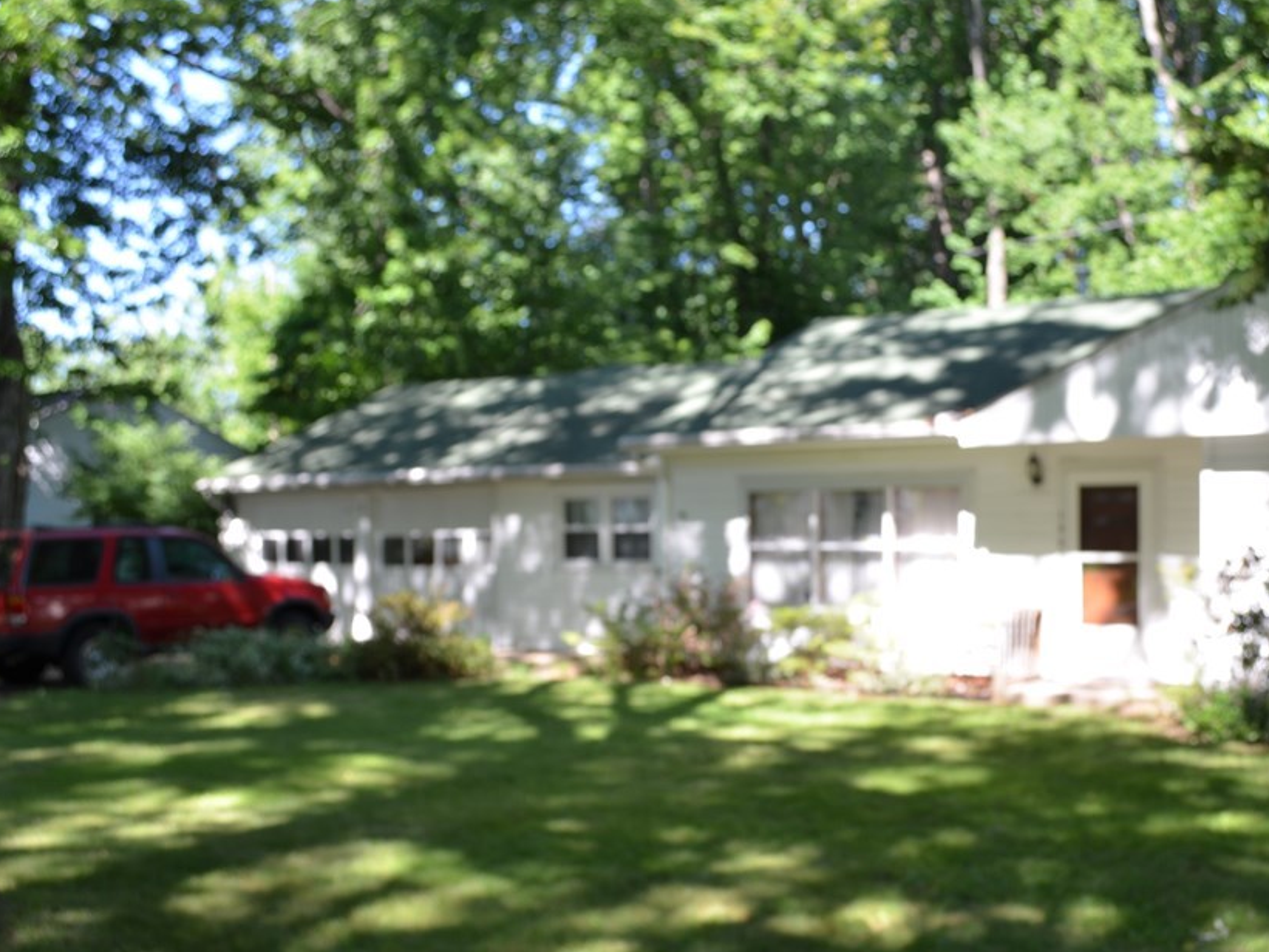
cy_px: 546
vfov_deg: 34.3
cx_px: 760
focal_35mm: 42
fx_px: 1540
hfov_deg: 44.6
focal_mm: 22
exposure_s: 1/80
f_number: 5.6
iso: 100
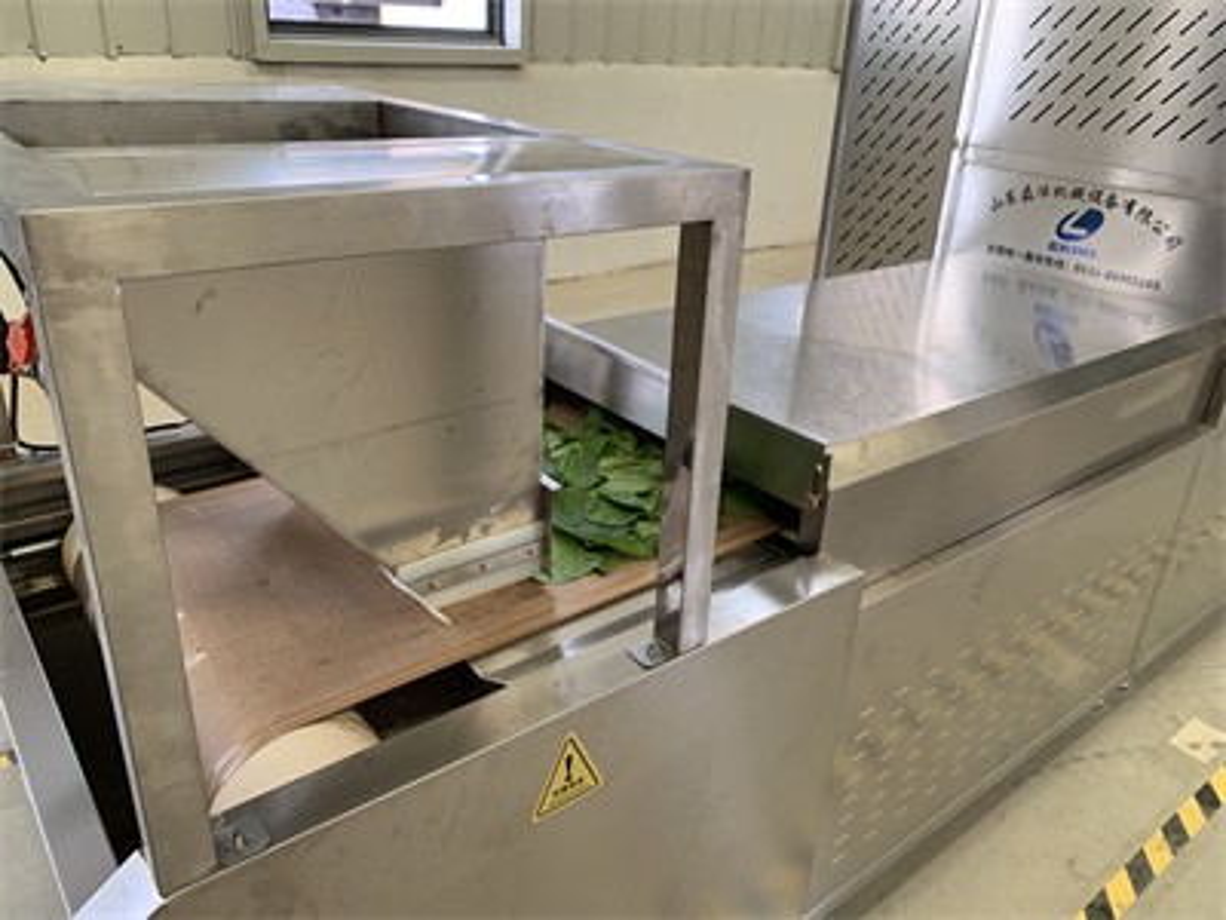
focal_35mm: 26
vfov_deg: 53.1
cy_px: 460
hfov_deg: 67.3
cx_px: 613
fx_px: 921
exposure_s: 1/69
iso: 100
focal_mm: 4.25
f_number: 1.8
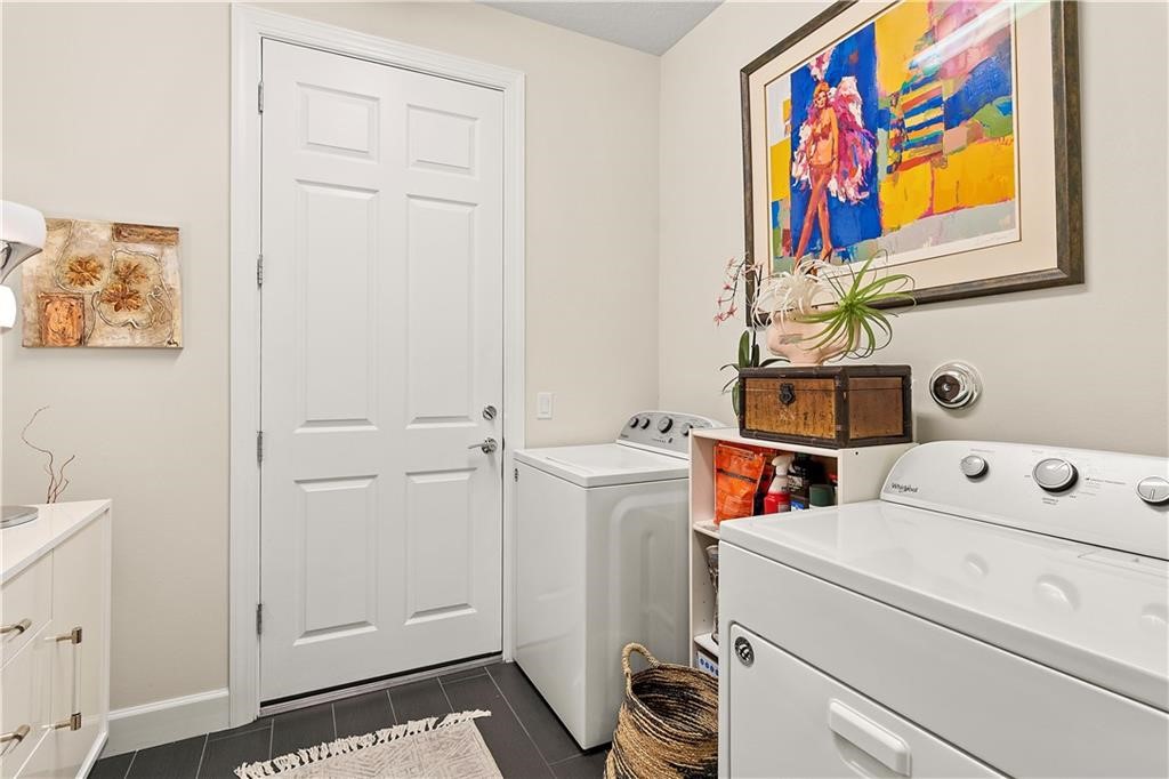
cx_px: 584
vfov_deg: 72.0
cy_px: 390
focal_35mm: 16
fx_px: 536
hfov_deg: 95.0
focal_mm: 11
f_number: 6.3
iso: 320
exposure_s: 1/8
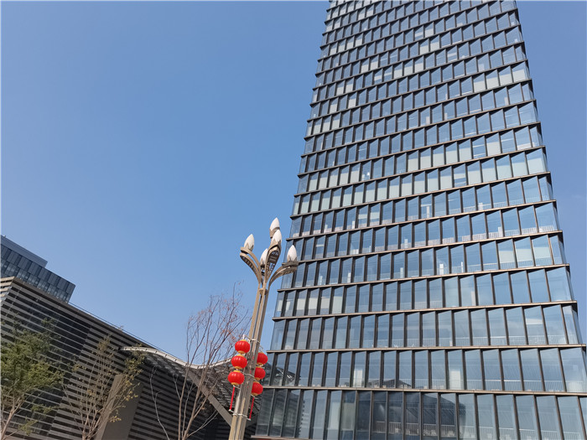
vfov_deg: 51.4
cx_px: 294
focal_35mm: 27
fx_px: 458
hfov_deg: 65.3
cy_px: 220
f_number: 1.9
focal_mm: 4.94
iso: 50
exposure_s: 1/1701
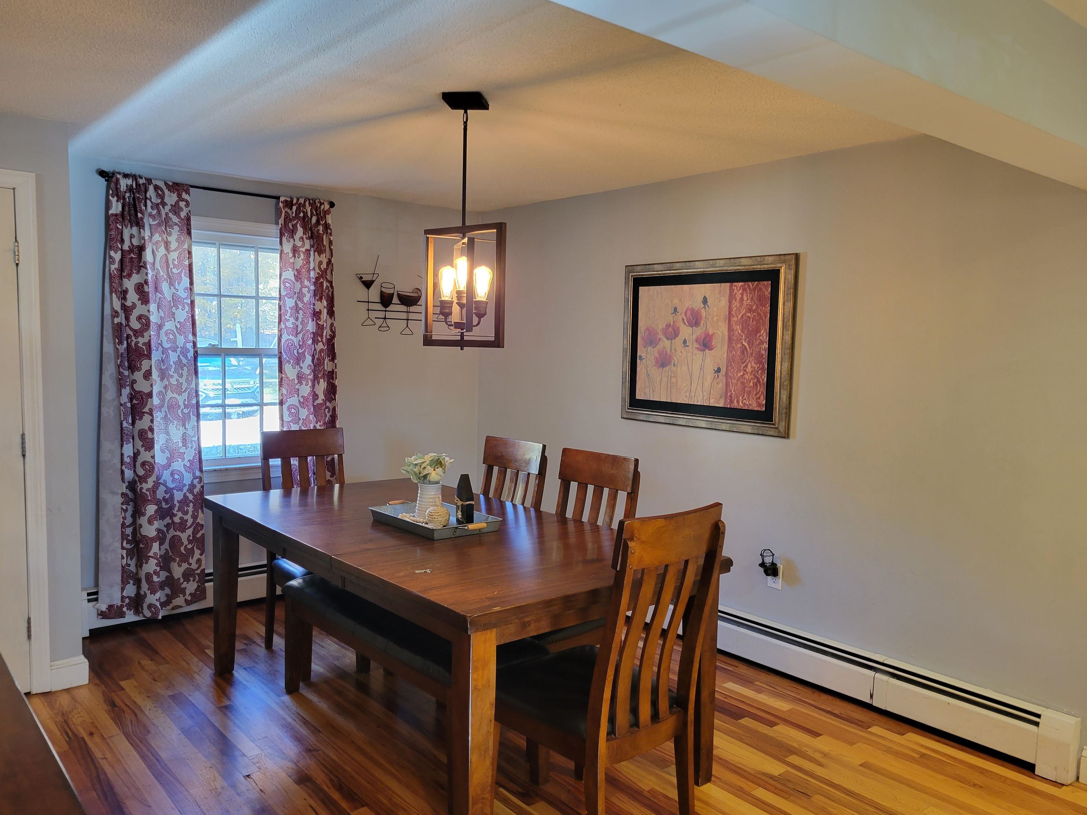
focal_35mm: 27
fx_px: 848
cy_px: 415
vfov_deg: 51.4
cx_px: 533
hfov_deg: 65.3
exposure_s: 1/40
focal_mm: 5.4
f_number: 1.8
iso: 160
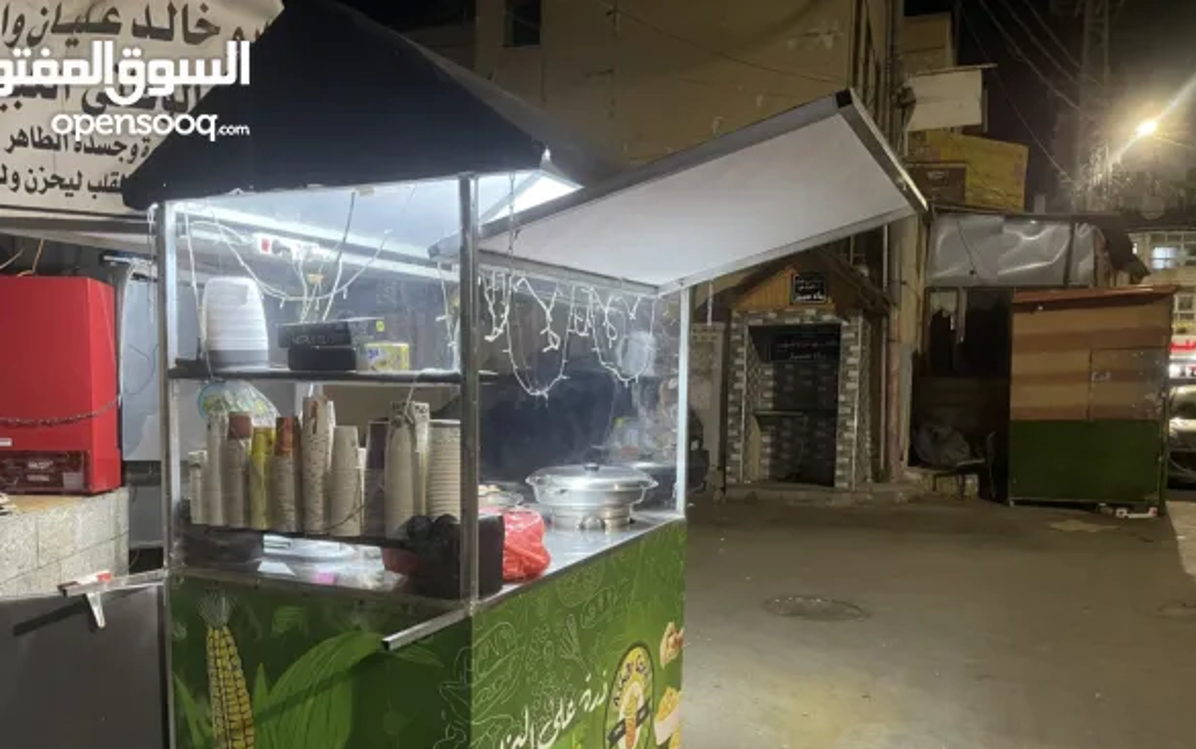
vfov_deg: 42.7
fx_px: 946
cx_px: 556
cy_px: 483
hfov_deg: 64.6
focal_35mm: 29
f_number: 1.6
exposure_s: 1/40
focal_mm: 5.1
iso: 500
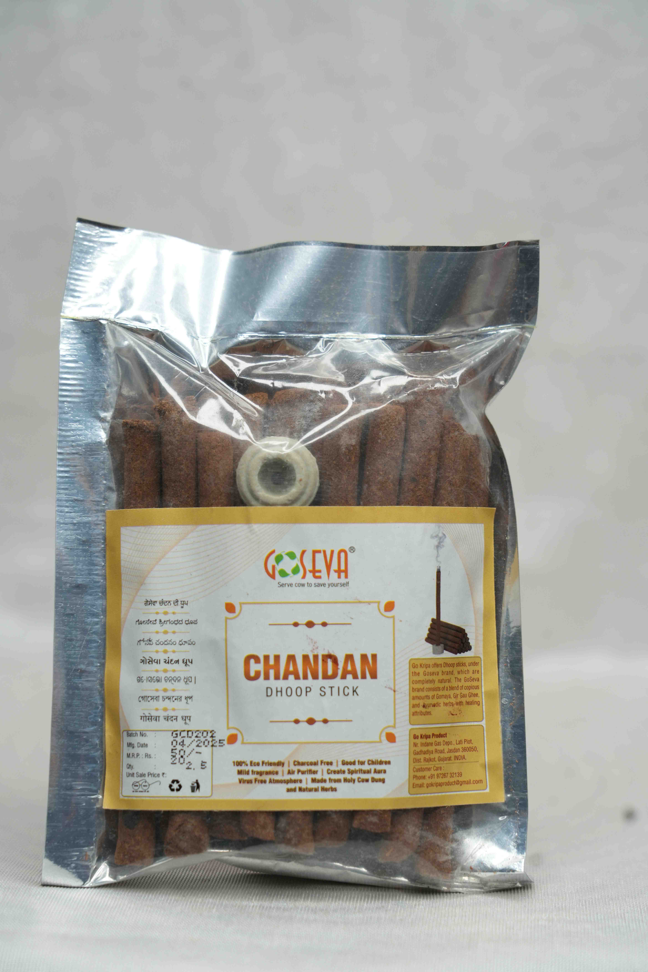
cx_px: 324
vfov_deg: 21.2
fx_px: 2592
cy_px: 486
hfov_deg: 14.3
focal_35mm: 96
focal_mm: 96
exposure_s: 1/60
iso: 200
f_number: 5.6
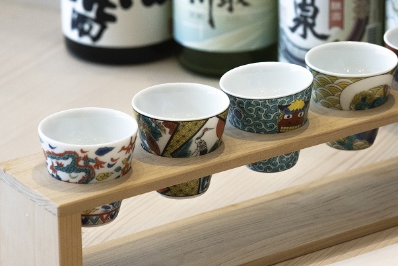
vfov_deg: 8.1
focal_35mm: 170
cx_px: 275
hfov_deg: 12.1
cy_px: 106
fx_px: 1879
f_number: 6.3
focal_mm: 105
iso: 1600
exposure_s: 1/250
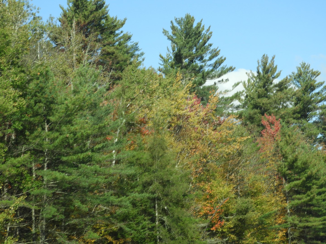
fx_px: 1271
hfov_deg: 14.6
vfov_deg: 11.0
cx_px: 163
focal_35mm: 135
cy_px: 122
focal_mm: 24.2
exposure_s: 1/320
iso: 100
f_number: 5
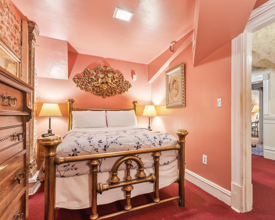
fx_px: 155
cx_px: 166
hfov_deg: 82.2
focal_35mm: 19
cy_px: 115
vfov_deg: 70.8
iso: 1000
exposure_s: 1/4
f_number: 8
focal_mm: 16
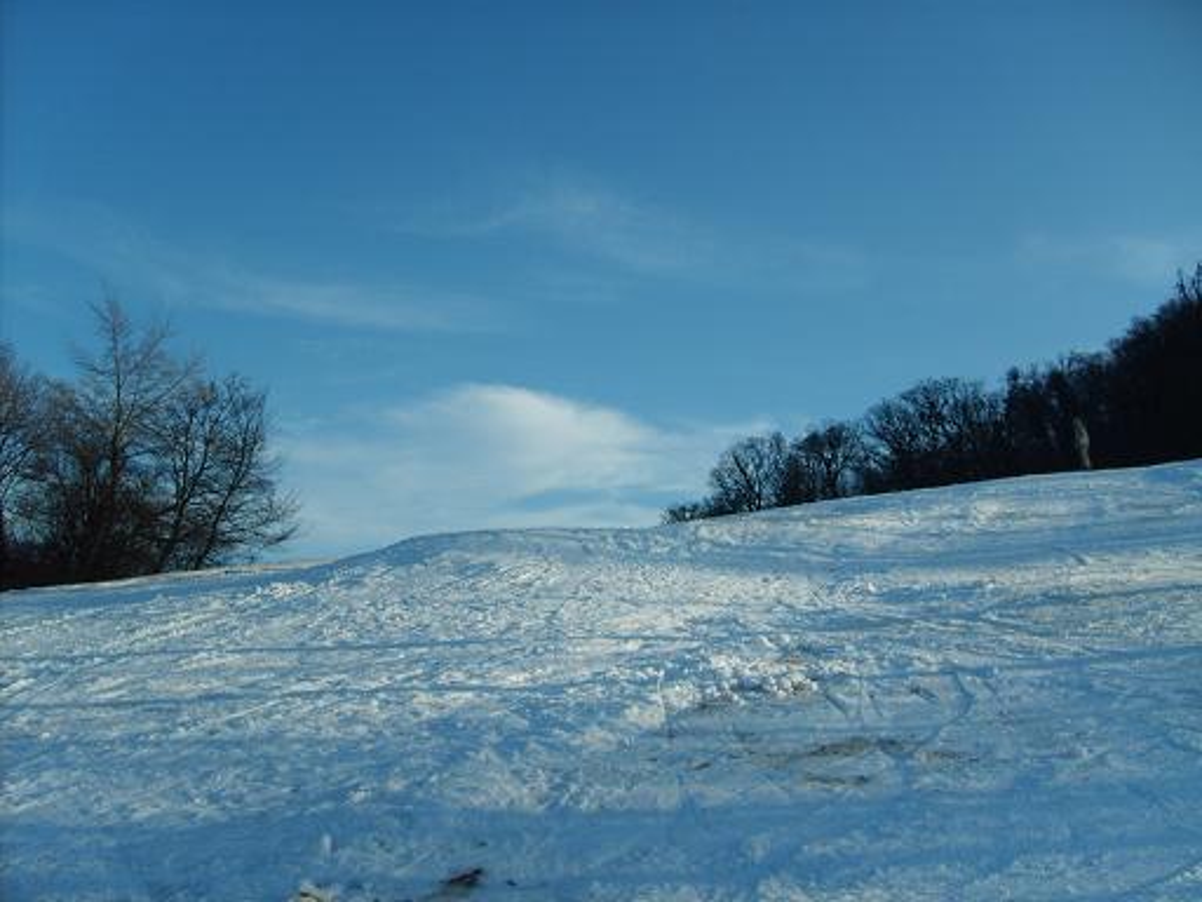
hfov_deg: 52.6
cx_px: 601
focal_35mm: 35
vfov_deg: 40.7
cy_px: 451
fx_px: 1215
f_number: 2.8
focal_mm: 5.8
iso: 50
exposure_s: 1/1000
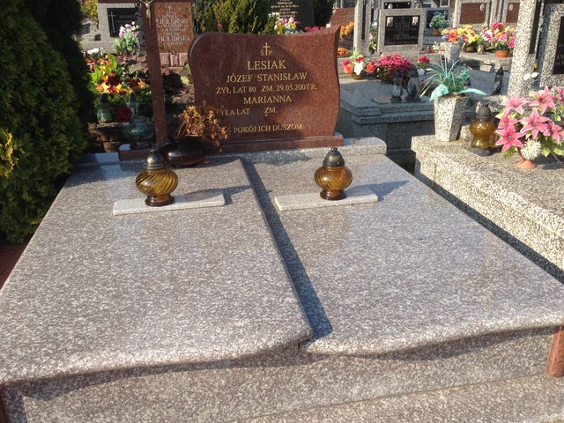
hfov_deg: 55.4
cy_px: 212
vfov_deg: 42.9
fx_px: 538
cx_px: 282
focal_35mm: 33
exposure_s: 1/1063
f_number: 2.4
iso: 50
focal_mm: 4.12
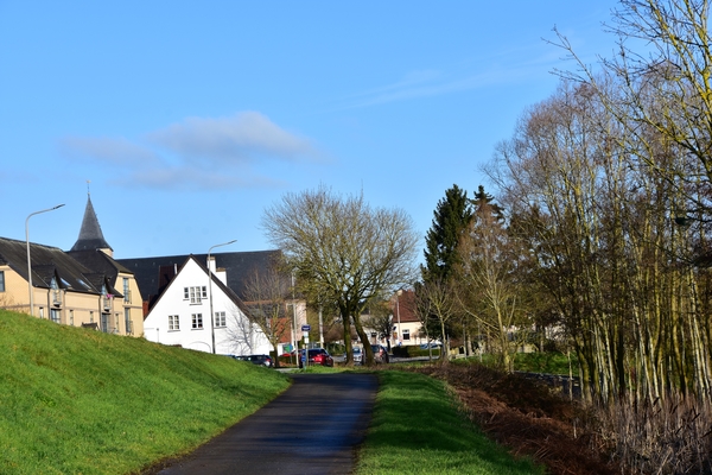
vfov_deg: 13.0
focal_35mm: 105
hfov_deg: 19.5
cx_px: 356
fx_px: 2077
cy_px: 238
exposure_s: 1/160
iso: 100
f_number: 11
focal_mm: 70
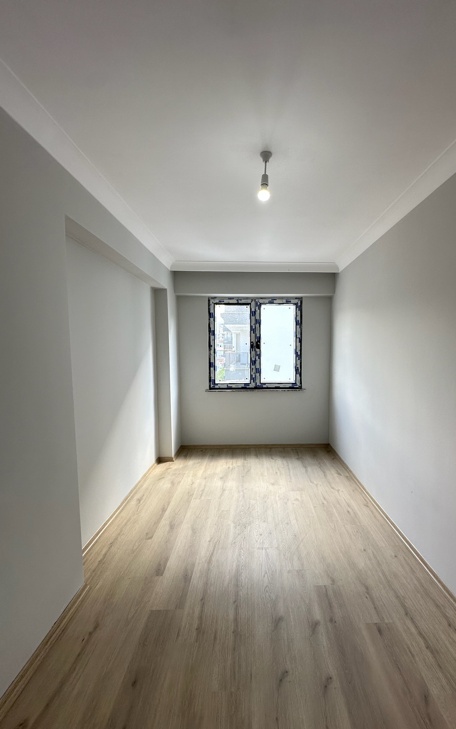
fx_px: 298
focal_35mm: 15
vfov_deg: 101.5
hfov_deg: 74.4
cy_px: 366
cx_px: 260
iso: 80
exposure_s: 1/99
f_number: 2.2
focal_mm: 2.22
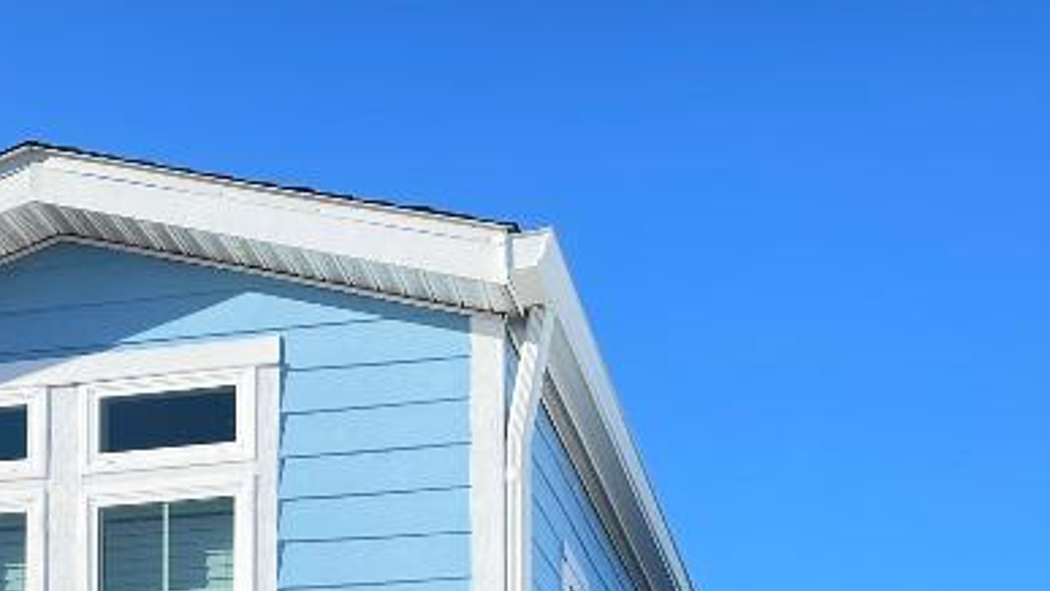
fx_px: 2005
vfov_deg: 15.5
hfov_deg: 28.9
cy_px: 884
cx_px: 277
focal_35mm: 72
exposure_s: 1/1279
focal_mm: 5.1
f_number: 1.6
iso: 32
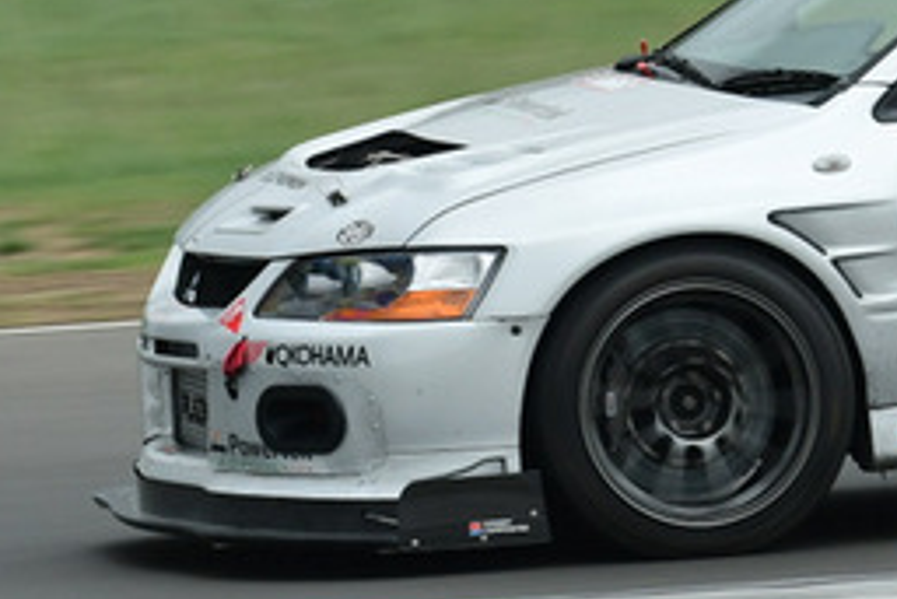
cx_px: 1118
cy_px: -98
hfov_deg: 3.2
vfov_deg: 2.2
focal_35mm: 634
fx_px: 15795
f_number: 11
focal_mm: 135
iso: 800
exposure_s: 1/250
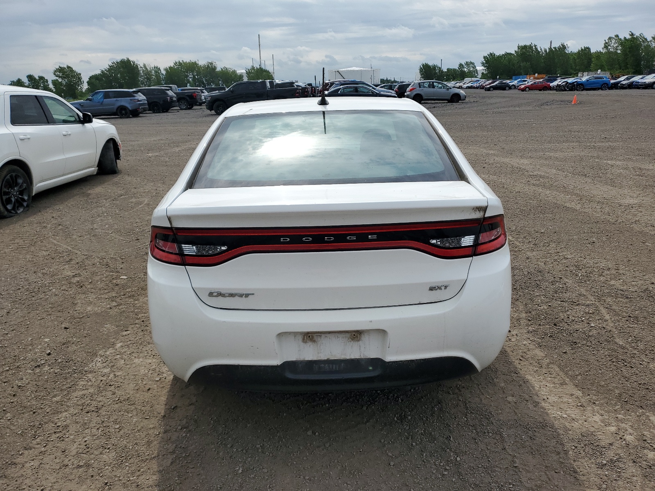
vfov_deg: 53.1
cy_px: 246
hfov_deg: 67.3
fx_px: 492
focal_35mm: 26
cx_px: 328
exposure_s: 1/5000
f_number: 1.5
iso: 50
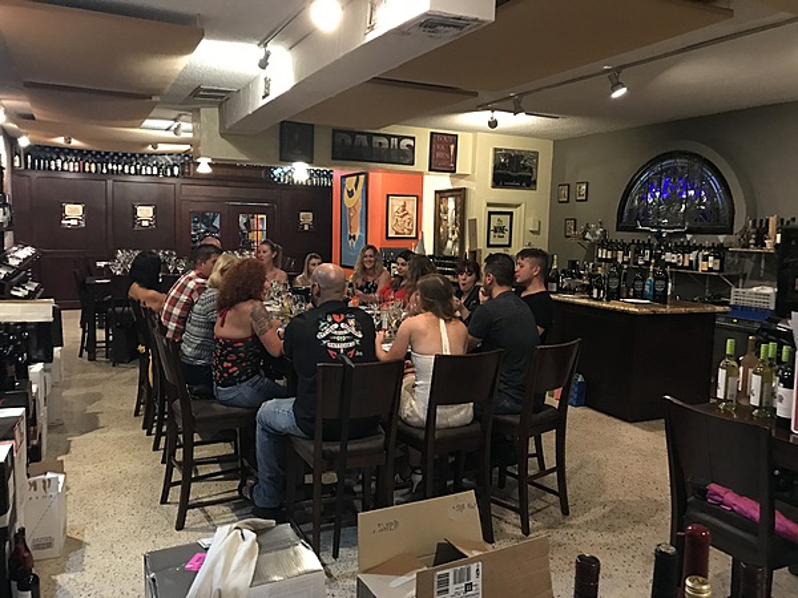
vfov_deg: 49.7
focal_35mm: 28
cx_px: 399
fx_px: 645
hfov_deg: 63.4
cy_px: 299
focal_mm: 3.99
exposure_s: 1/6
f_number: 1.8
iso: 100
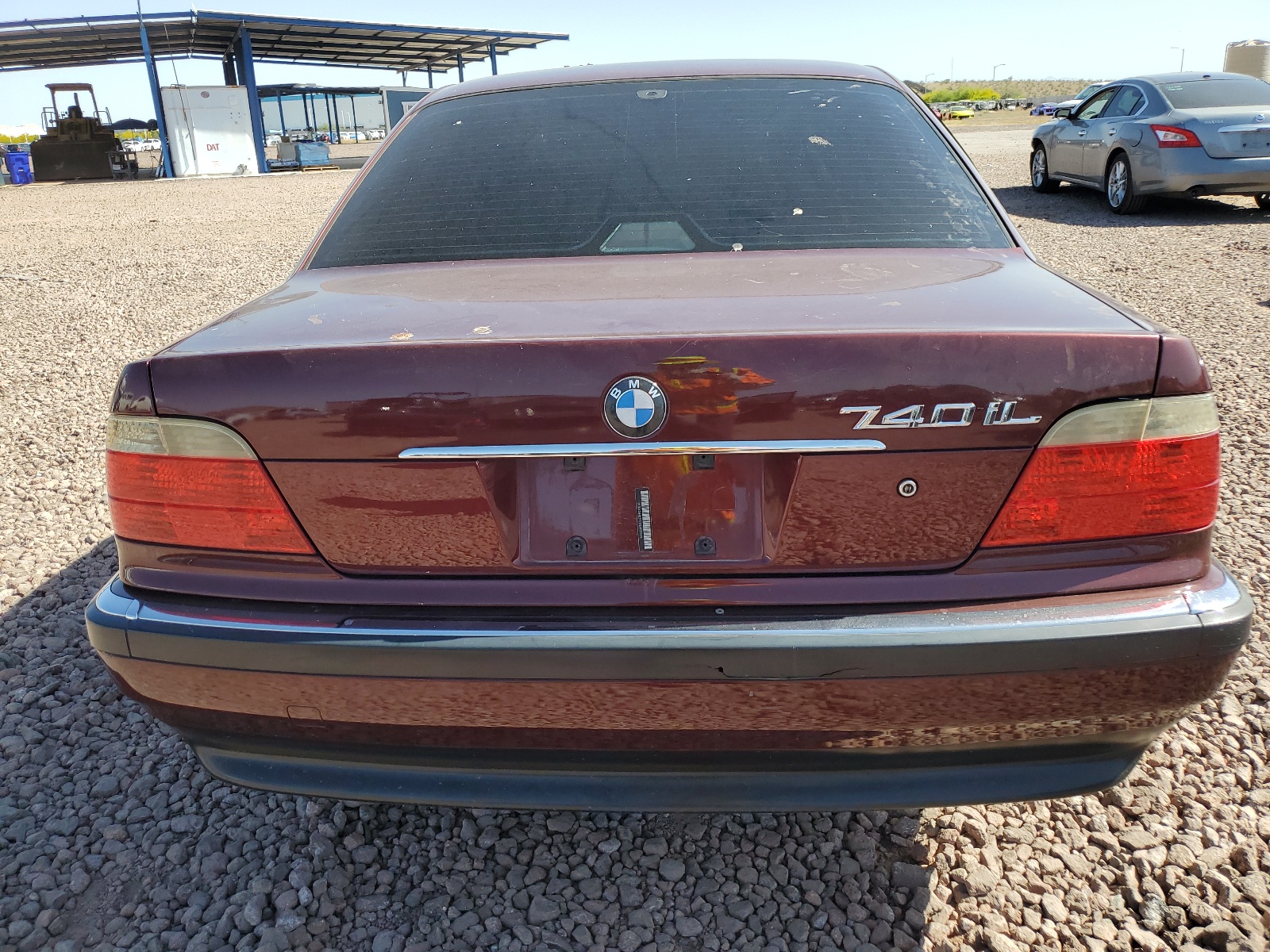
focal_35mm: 26
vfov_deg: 53.1
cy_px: 476
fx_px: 954
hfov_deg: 67.3
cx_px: 635
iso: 50
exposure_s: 1/1667
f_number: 1.5
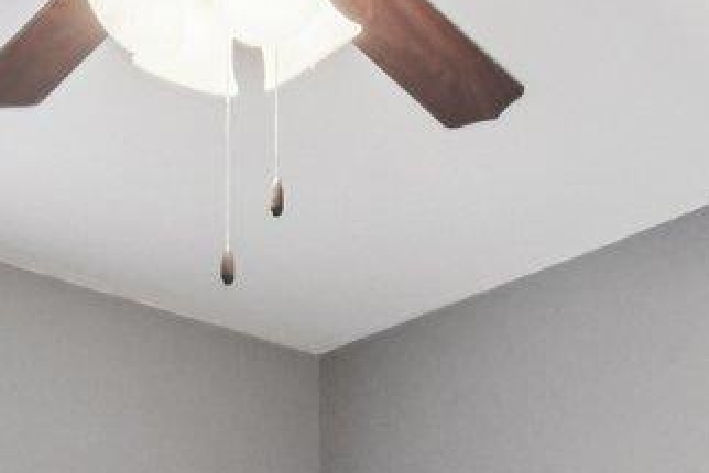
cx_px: 299
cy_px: 895
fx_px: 1754
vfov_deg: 13.5
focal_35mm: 89
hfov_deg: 22.8
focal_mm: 14
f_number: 8
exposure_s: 1/15
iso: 1400
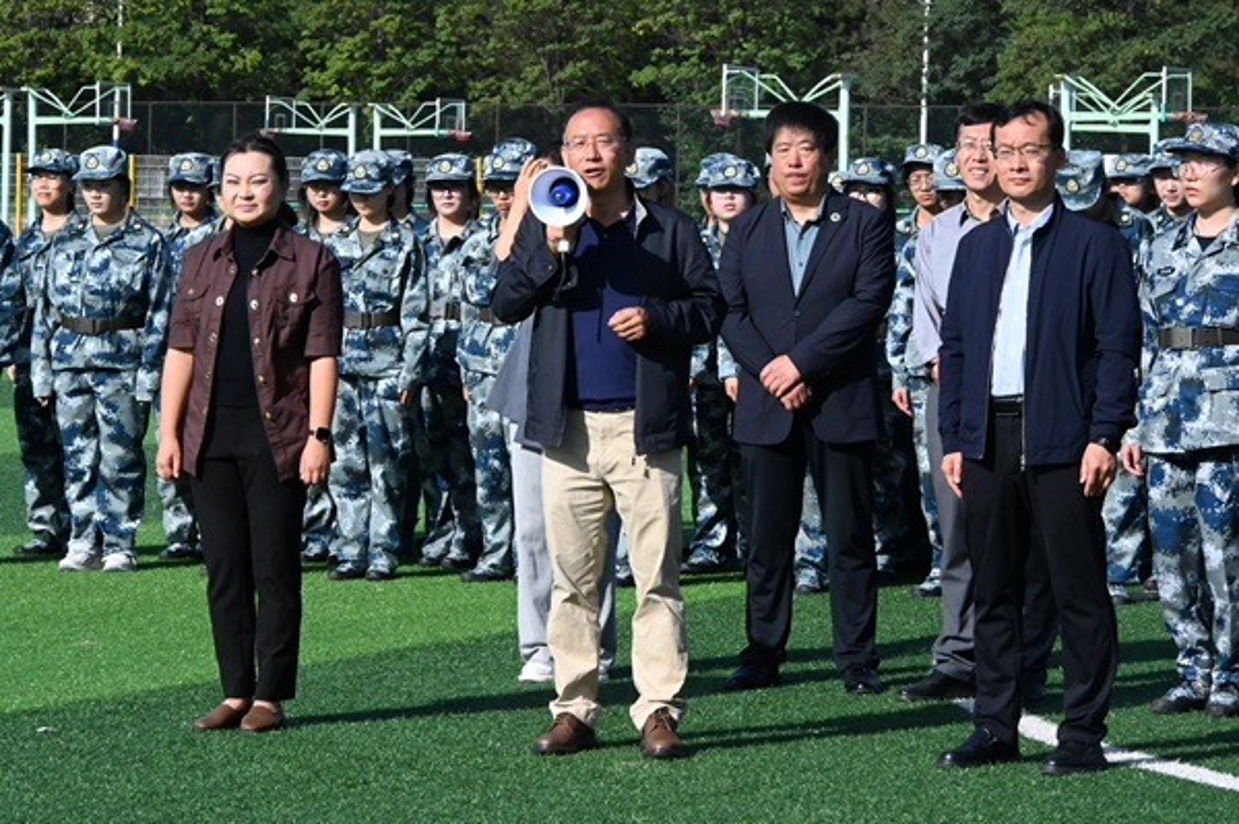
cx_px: 620
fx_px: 5674
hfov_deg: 12.5
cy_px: 412
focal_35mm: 165
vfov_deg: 8.3
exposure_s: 1/1600
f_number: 29
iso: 8000
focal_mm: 165
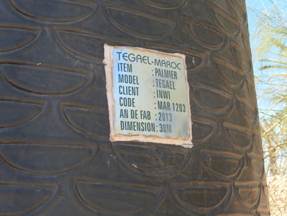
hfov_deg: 36.8
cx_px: 142
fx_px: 431
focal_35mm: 52
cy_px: 108
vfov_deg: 28.0
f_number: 4.5
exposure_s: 1/200
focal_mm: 9.2
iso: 125
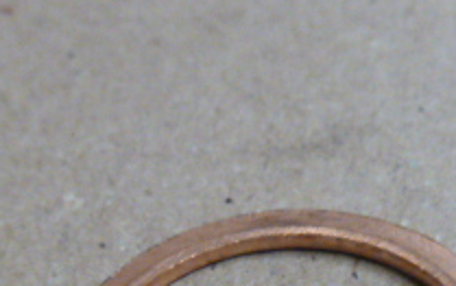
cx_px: 253
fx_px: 1007
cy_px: 371
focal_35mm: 81
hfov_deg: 25.5
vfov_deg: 15.4
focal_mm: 4.1
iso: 800
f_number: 3.3
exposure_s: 1/40
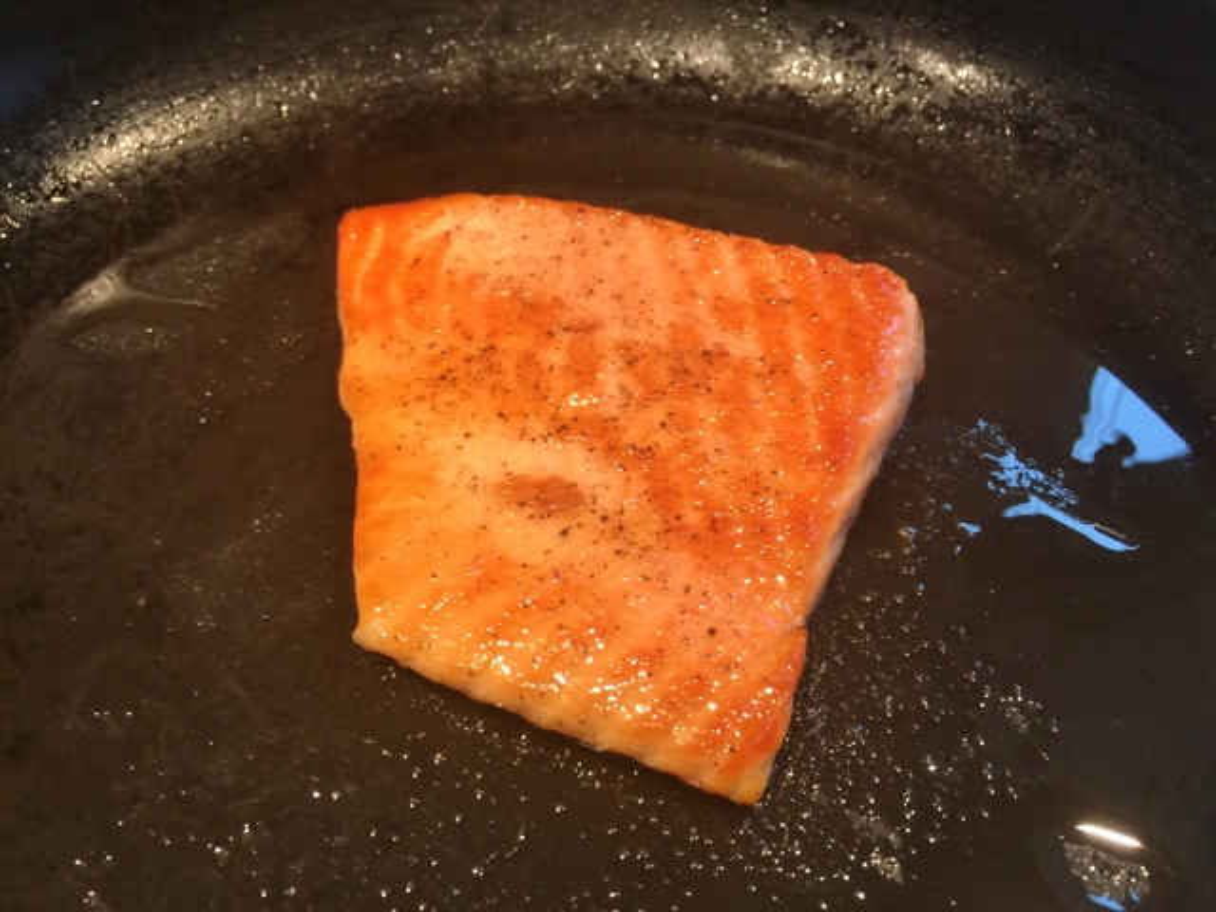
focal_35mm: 29
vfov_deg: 48.2
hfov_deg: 61.7
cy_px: 456
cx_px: 608
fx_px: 1019
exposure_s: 1/15
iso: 50
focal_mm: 4.15
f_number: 2.2
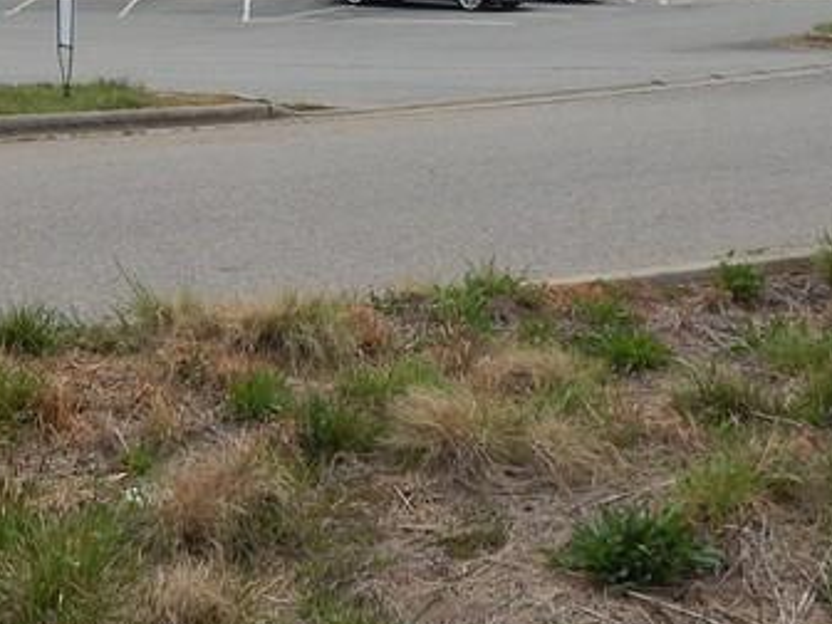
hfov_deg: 27.7
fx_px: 1682
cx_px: 334
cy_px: -52
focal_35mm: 70
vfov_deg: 20.1
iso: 125
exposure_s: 1/640
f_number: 6
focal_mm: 4
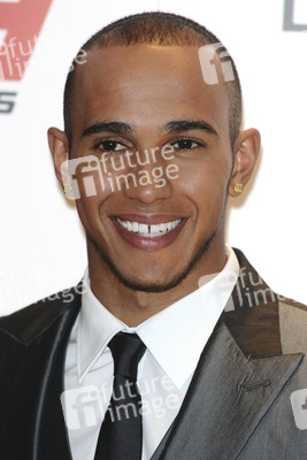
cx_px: 154
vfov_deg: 6.9
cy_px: 230
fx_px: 3834
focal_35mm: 300
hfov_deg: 4.6
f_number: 4
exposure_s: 1/200
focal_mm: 200
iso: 250
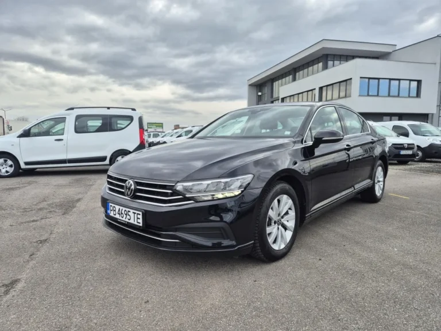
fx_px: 293
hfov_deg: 73.9
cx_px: 220
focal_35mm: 23
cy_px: 166
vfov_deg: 58.9
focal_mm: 5.4
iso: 25
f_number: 1.8
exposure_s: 1/466
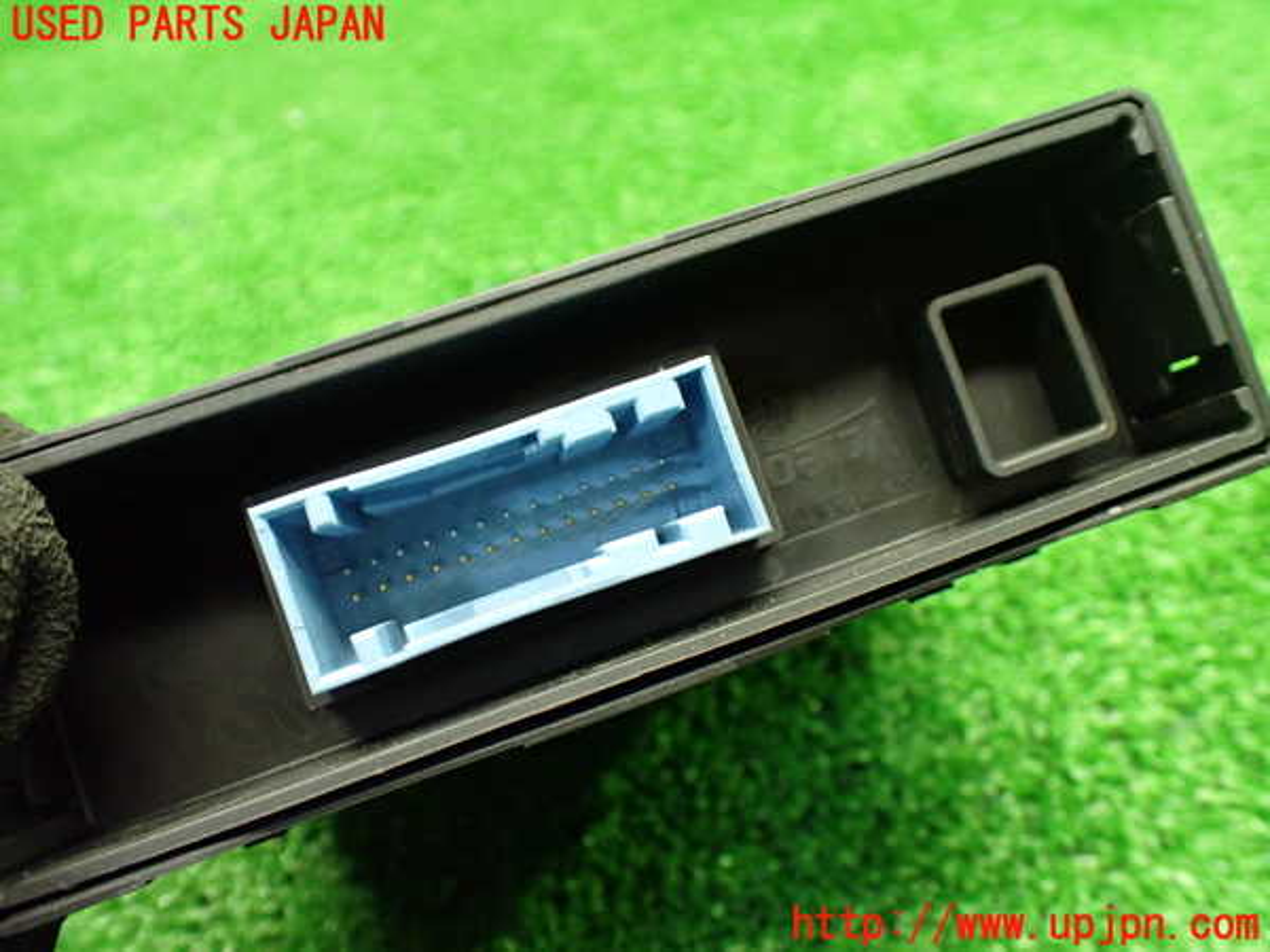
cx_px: 635
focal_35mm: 30
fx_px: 1101
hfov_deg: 60.0
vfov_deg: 46.8
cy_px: 476
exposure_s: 1/60
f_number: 2.3
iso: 800
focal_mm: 5.4
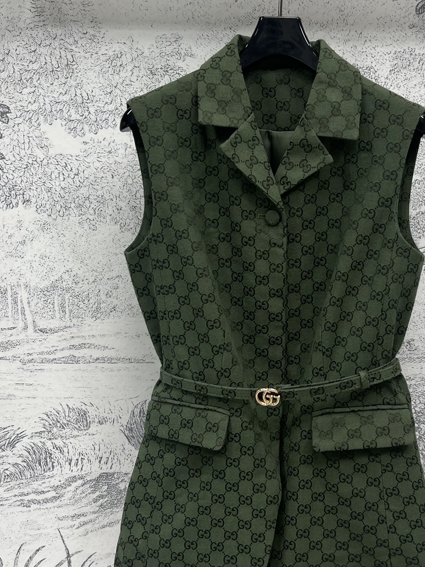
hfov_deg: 31.9
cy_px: 259
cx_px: 288
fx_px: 737
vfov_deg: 42.0
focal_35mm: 45
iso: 40
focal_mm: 5.7
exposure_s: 1/233
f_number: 1.5
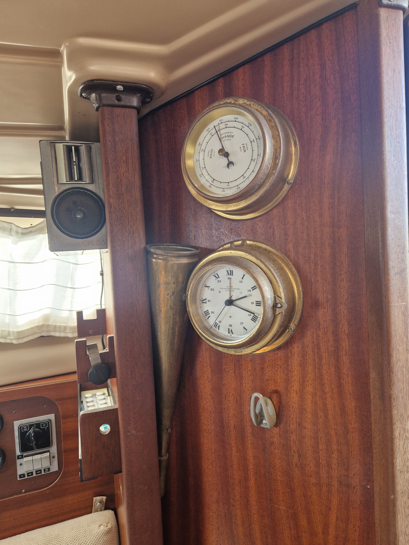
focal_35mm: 23
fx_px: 362
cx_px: 204
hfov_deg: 58.9
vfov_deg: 73.9
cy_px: 272
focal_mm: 5.4
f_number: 1.8
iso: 200
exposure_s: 1/100
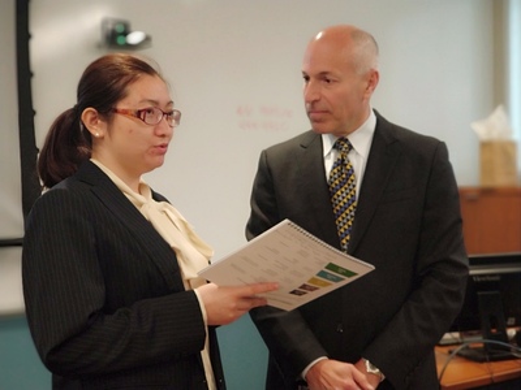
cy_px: 195
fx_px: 783
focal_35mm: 52
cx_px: 260
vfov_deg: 28.0
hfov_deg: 36.8
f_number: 2.6
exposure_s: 1/30
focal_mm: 6.06
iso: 640
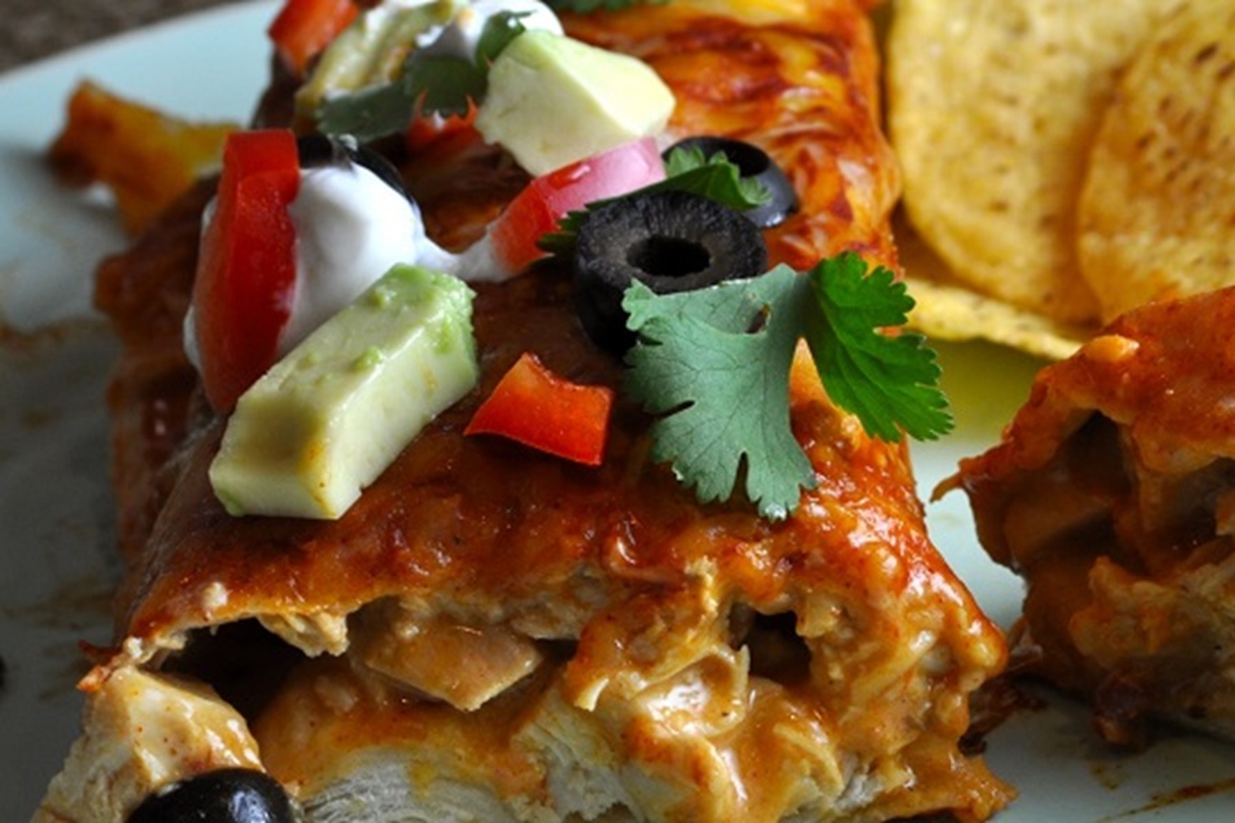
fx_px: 6946
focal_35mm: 202
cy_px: 412
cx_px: 618
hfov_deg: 10.2
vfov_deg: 6.8
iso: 400
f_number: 13
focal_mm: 135
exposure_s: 1/30
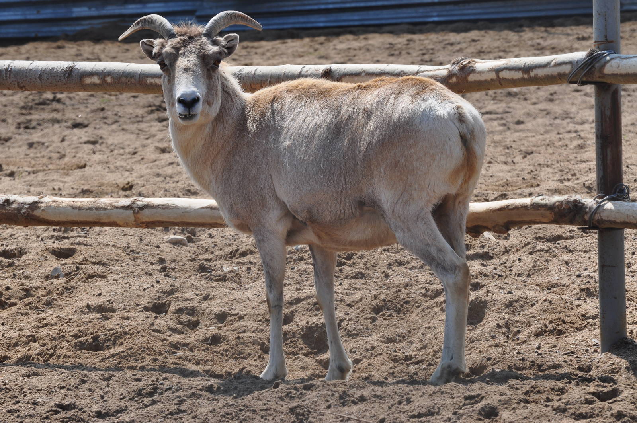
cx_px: 318
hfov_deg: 7.6
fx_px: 4772
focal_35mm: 270
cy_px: 212
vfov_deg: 5.1
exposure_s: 1/200
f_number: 11
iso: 200
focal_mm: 180
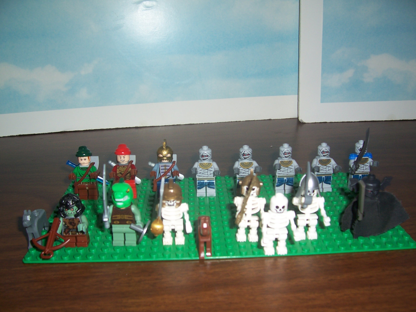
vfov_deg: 41.8
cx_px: 208
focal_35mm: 34
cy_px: 156
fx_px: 409
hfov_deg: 54.0
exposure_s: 1/60
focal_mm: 5.6
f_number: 2.7
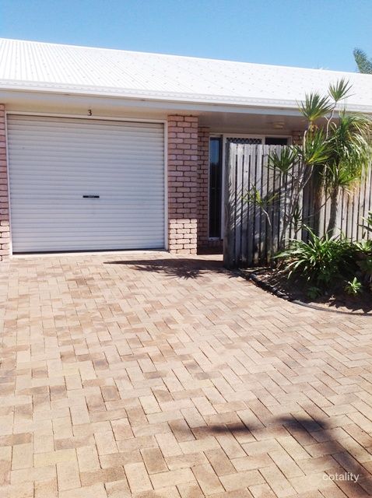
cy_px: 249
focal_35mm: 35
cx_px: 186
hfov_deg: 40.6
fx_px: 503
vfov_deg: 52.7
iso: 80
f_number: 2.4
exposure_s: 1/1592
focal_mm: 4.28
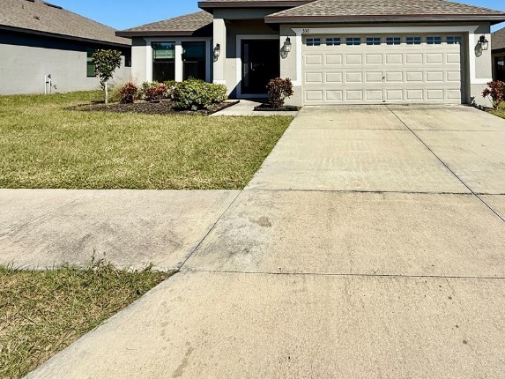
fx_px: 365
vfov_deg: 50.8
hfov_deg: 68.1
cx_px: 321
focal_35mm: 25
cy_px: 65
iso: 50
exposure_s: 1/3891
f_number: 2.2
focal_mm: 2.22
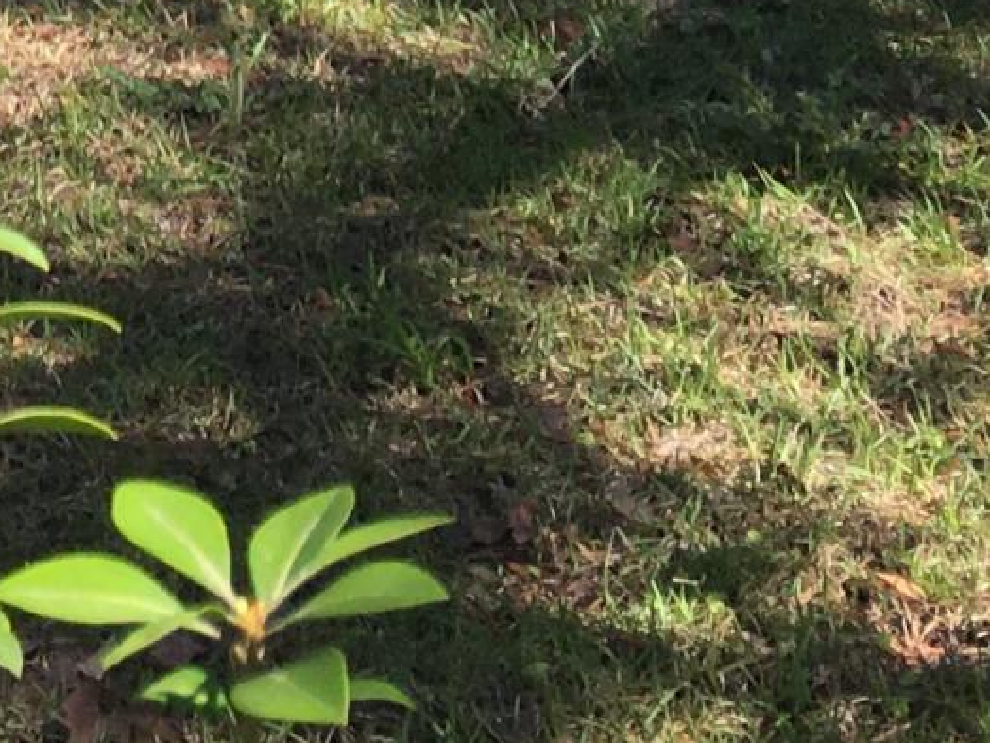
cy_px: -1134
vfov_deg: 8.1
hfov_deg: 11.2
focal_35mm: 166
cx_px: -680
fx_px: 4748
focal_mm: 4.15
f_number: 2.2
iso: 25
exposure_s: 1/475
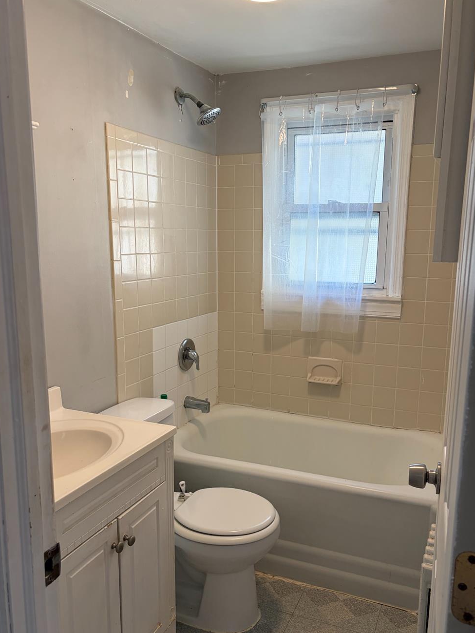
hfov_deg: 46.8
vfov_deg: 59.9
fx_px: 549
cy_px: 339
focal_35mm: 30
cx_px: 237
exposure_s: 1/120
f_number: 1.6
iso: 100
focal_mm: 5.96
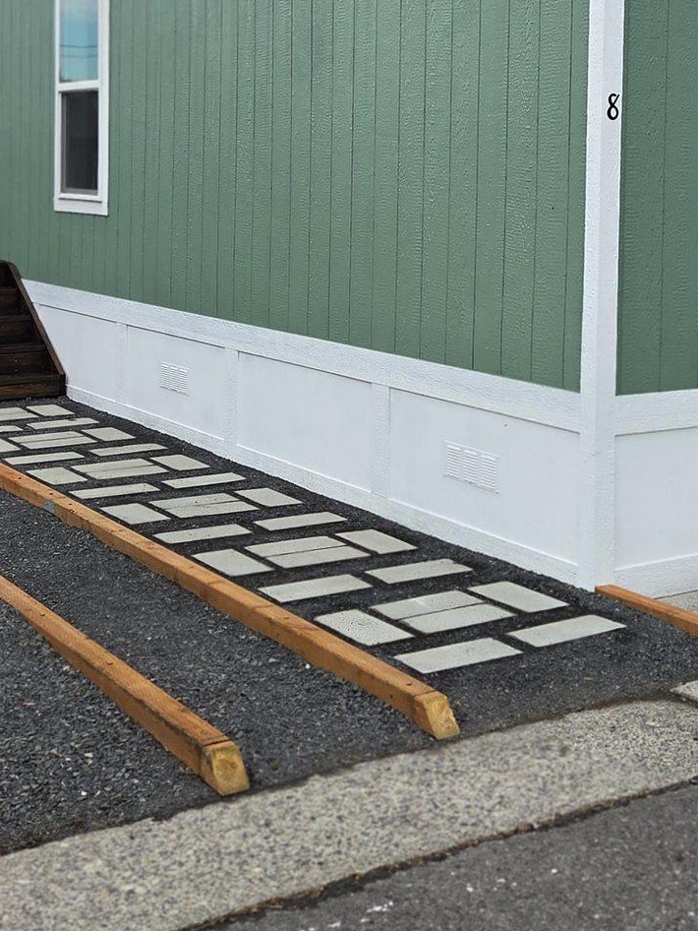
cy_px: 199
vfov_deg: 33.4
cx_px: 494
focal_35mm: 56
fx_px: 1505
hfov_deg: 25.9
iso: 80
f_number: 1.8
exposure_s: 1/3768
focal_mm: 5.4
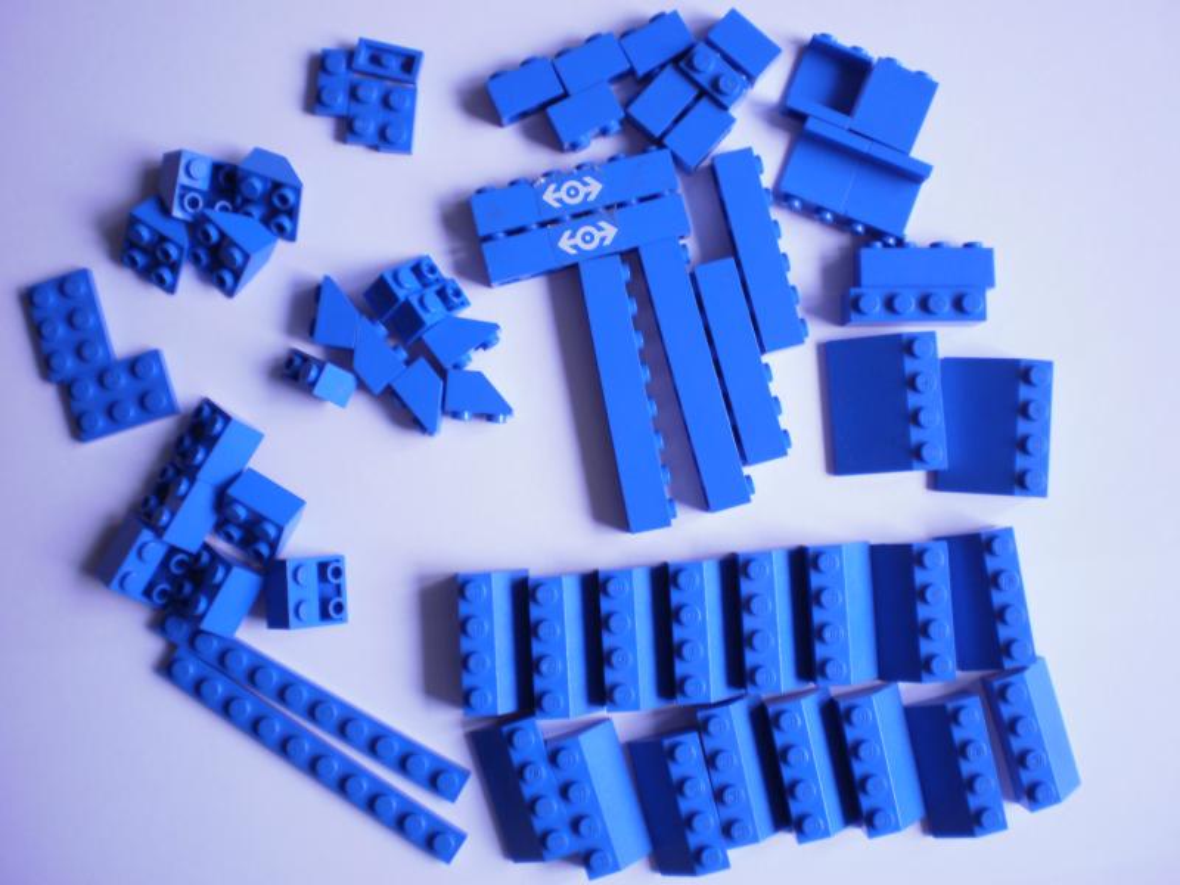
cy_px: 442
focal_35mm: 36
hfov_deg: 51.4
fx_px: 1227
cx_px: 590
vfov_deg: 39.7
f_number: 3.1
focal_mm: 6.3
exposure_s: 1/8
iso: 125
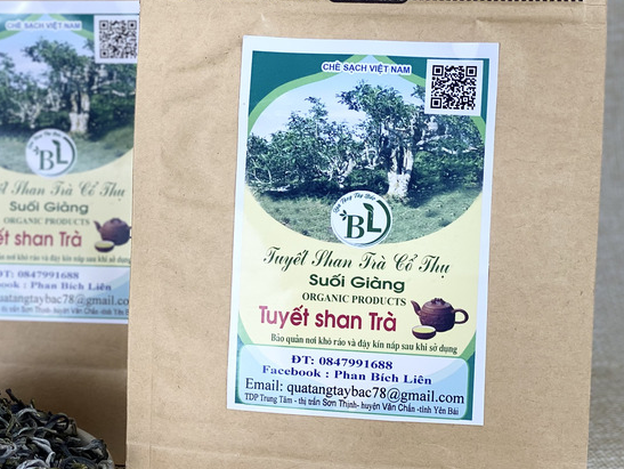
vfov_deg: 15.6
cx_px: 173
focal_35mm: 95
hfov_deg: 20.5
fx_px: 1714
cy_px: 212
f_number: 2
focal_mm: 6
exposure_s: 1/100
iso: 32
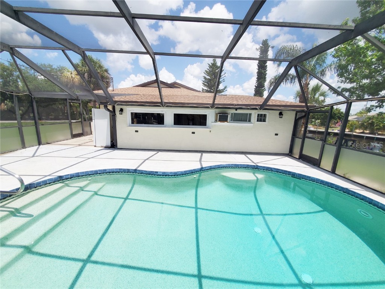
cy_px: 144
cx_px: 192
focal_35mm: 13
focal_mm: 1.8
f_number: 2.2
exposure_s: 1/957
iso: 50
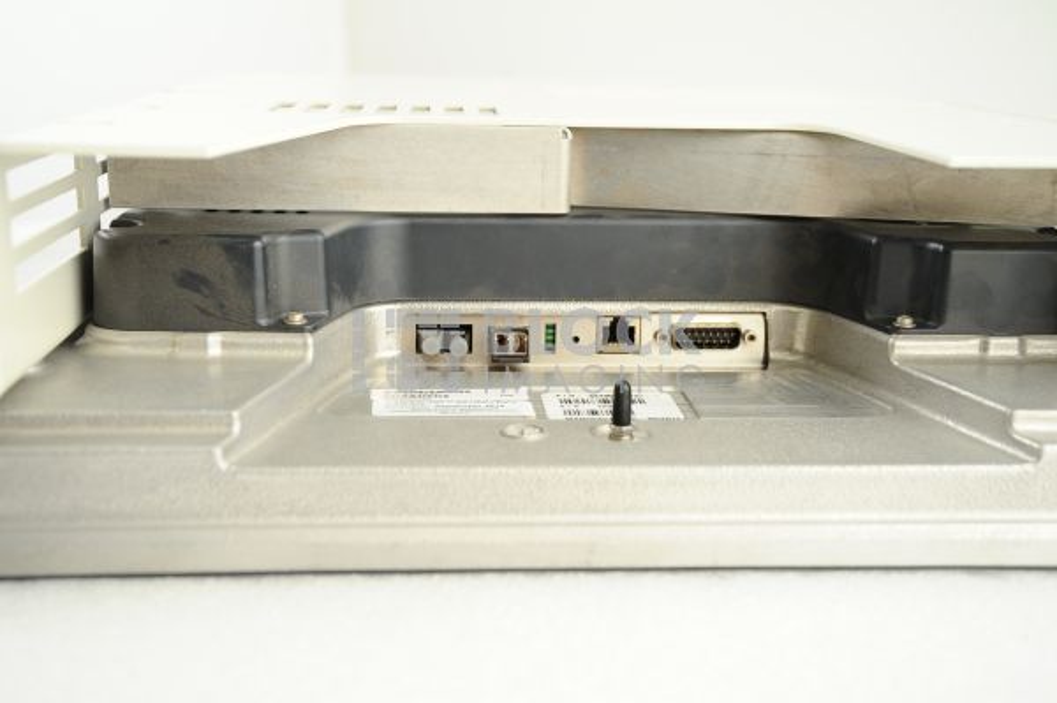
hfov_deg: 39.6
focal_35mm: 50
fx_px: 1467
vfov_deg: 26.9
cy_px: 352
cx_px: 528
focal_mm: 50
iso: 800
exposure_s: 1/100
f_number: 6.3
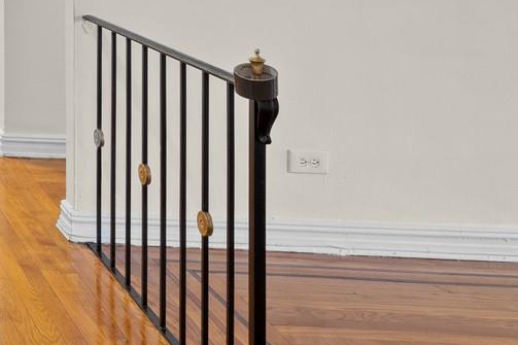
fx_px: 820
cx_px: -297
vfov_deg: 22.3
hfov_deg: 24.9
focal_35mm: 57
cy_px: -43
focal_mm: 14
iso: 320
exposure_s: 1.3
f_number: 10
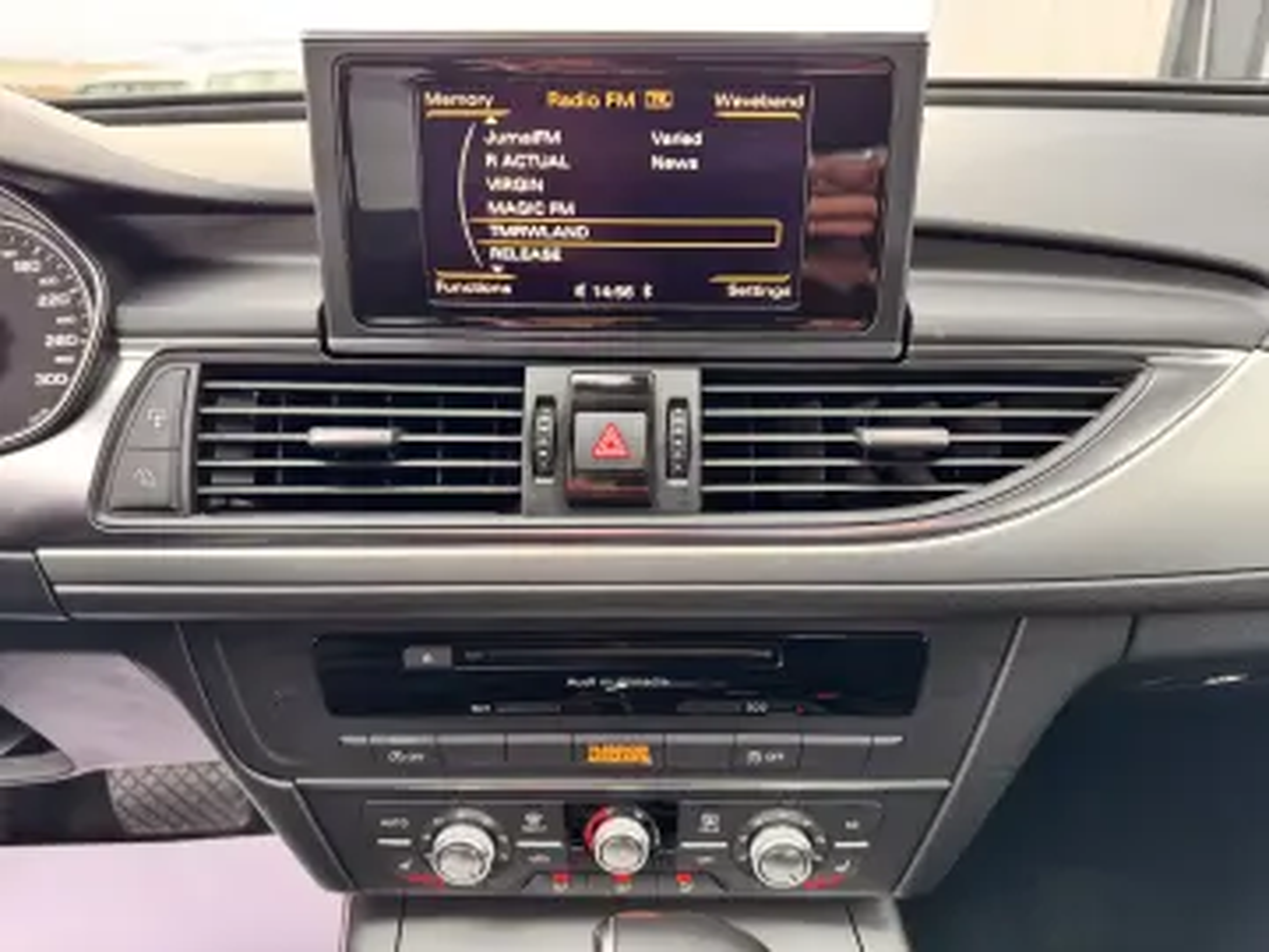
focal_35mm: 24
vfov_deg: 56.8
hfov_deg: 71.6
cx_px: 634
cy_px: 476
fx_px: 880
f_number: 1.78
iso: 250
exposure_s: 1/60
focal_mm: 6.76
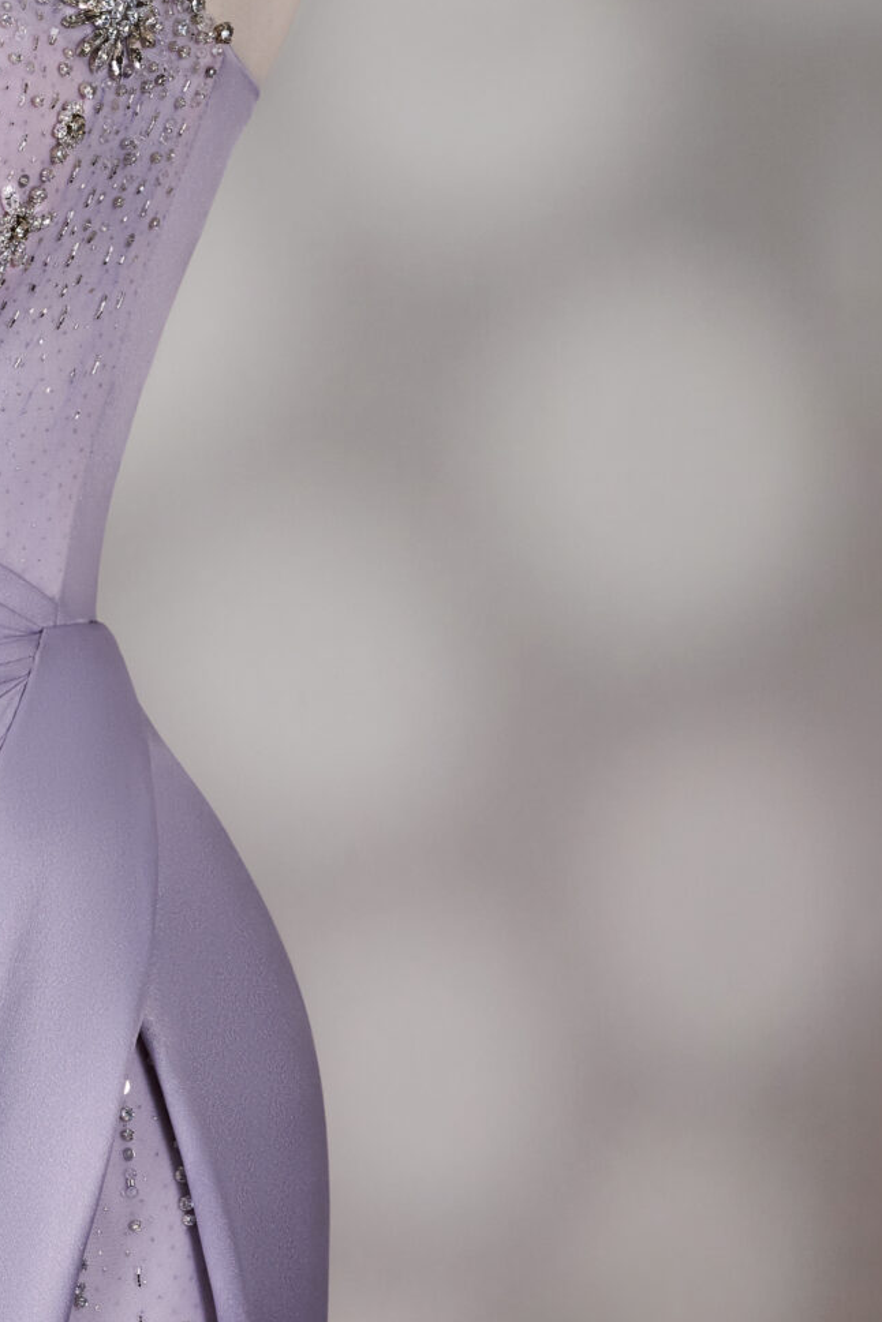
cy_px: 417
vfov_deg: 15.5
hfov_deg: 10.2
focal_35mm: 132
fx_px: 4851
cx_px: -197
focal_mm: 50
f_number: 7.1
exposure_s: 1/200
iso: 1000
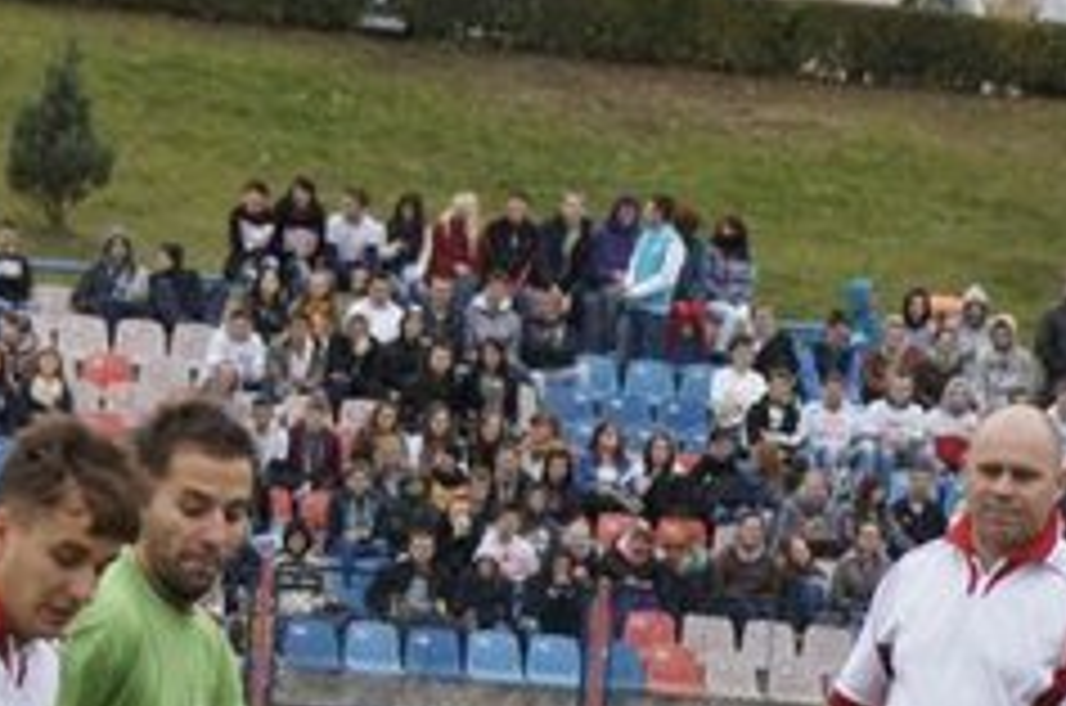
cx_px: -117
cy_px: 922
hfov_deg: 5.5
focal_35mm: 371
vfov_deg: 3.7
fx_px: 10964
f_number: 5.6
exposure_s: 1/1250
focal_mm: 90
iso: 1600
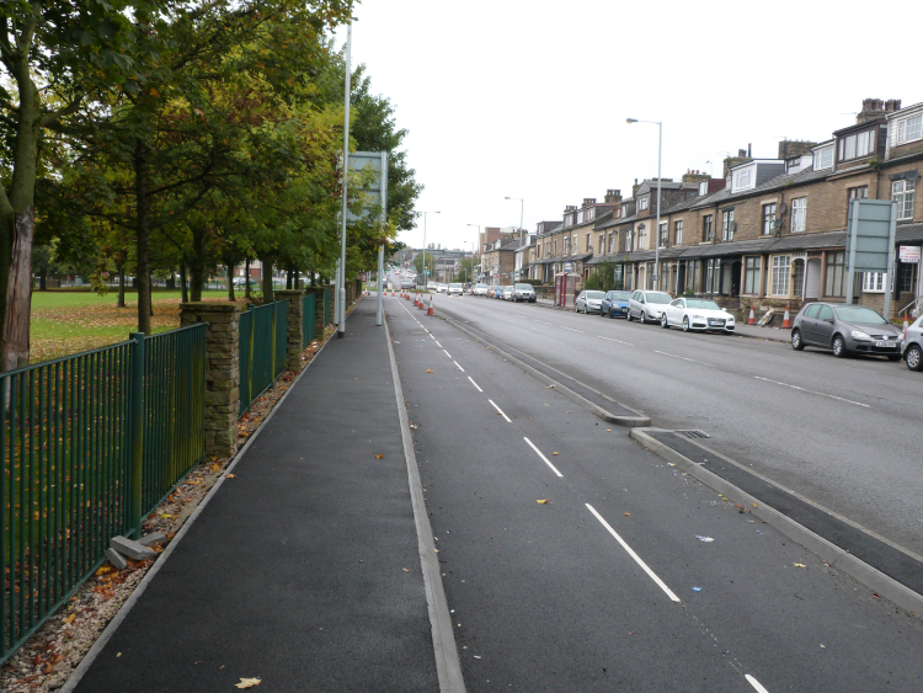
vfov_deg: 43.0
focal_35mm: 33
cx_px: 462
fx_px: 880
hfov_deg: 55.3
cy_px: 346
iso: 125
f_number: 3
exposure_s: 1/60
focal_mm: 5.8
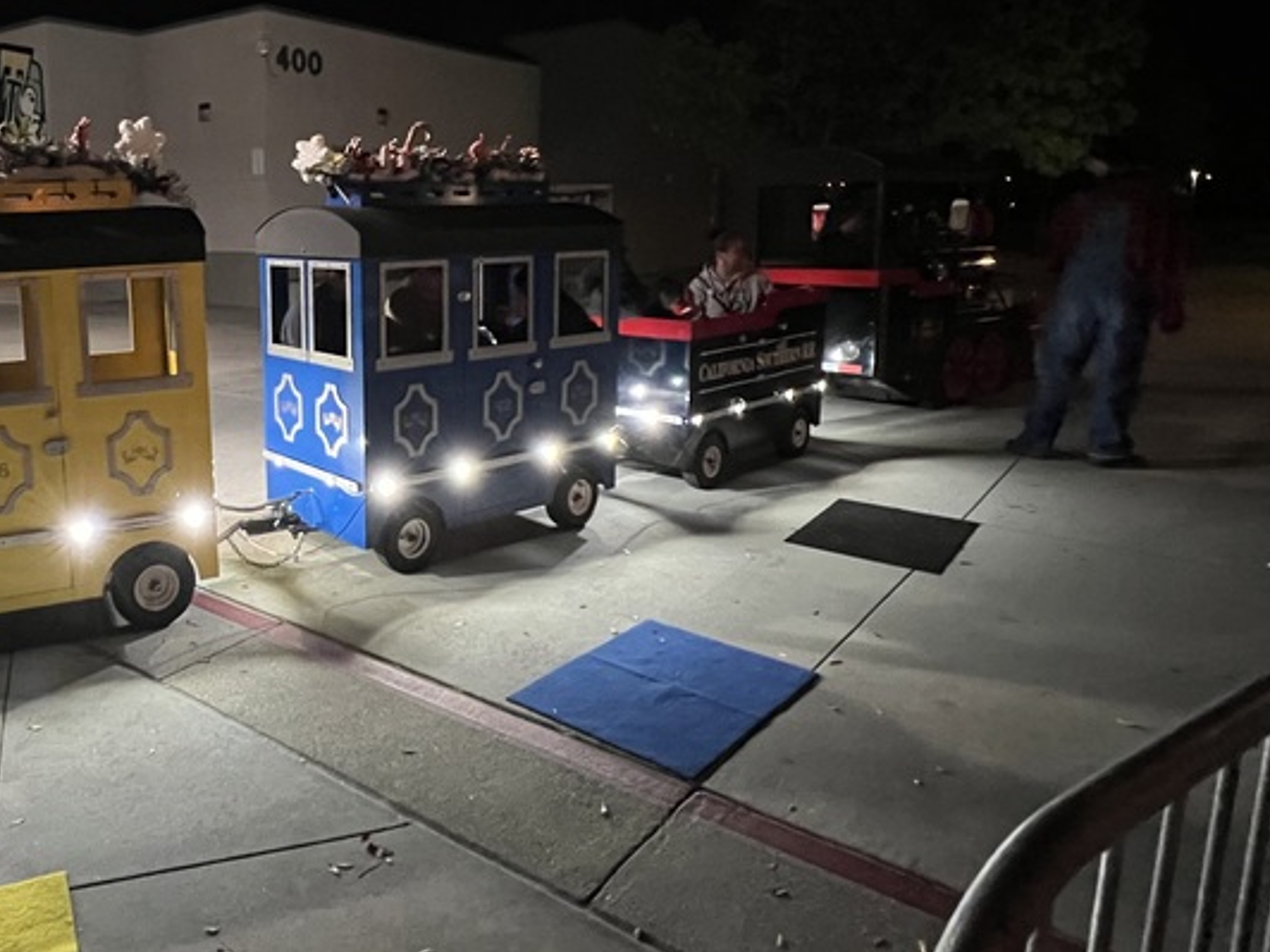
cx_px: 313
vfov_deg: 54.1
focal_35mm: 25
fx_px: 917
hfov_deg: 65.1
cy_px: 346
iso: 1250
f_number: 1.8
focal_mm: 1.57
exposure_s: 1/40
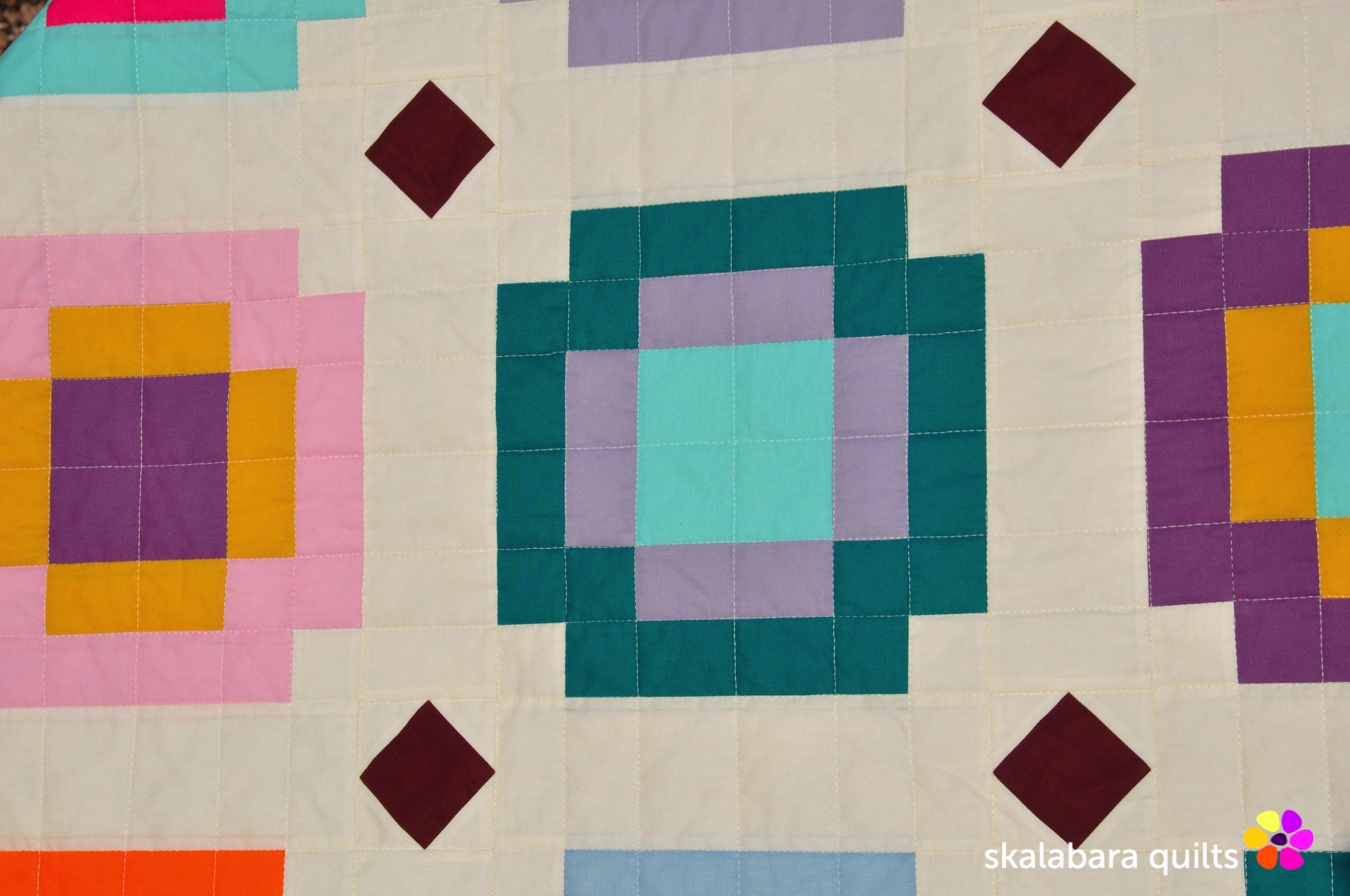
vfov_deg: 18.1
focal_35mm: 75
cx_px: 675
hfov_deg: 27.0
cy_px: 448
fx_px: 2809
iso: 200
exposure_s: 1/640
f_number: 13
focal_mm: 50
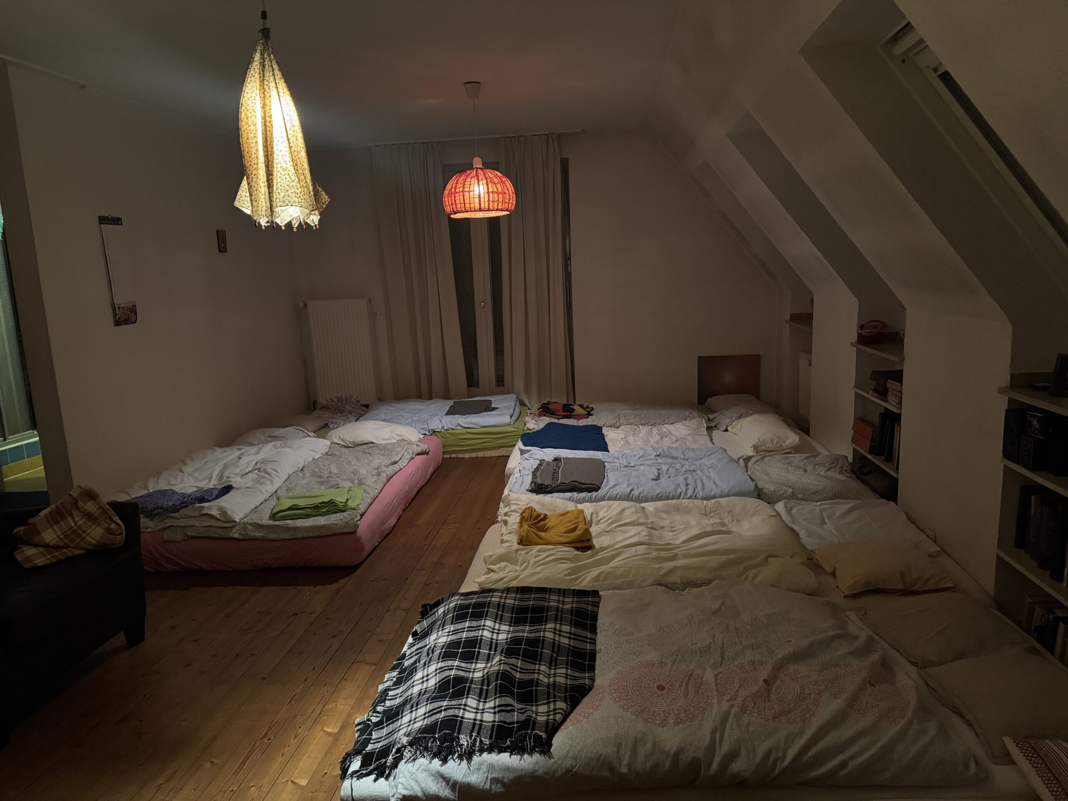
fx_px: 740
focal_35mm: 24
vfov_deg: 56.8
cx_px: 534
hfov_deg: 71.6
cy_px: 400
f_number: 1.78
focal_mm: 6.76
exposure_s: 1/25
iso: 1250
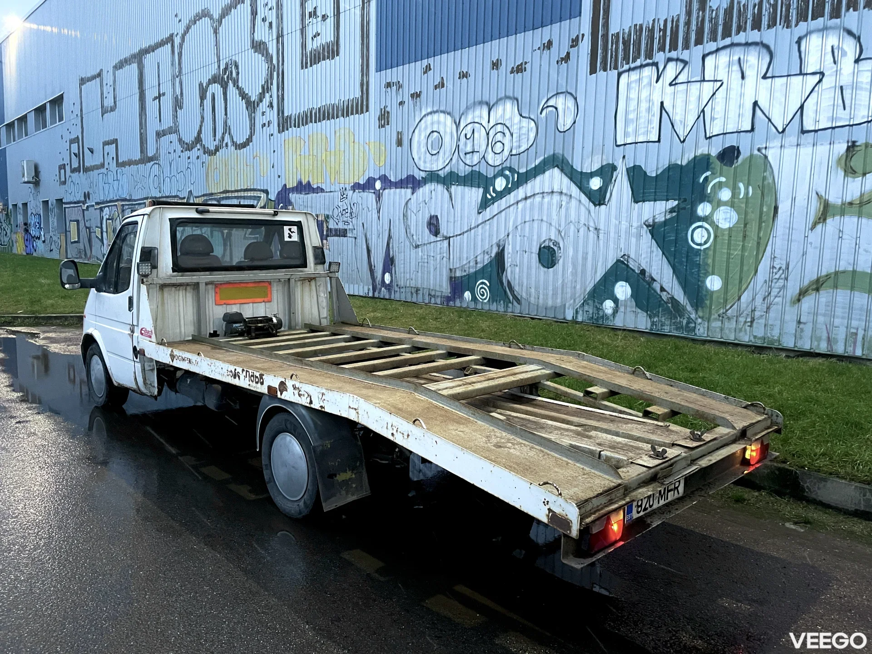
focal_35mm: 26
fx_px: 655
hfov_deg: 67.3
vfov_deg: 53.1
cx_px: 436
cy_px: 327
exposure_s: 1/40
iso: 500
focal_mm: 4.2
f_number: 1.6
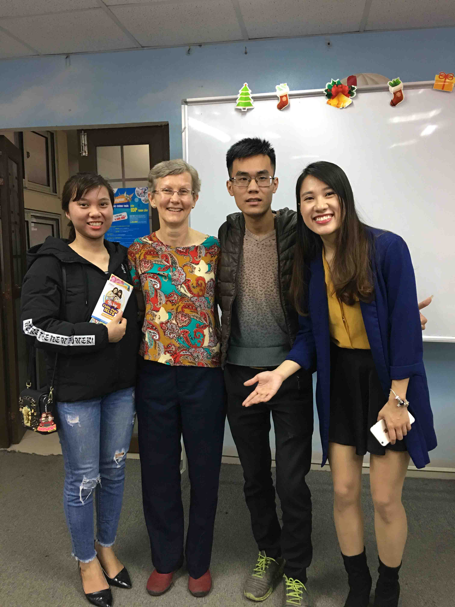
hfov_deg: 48.2
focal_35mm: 29
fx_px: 508
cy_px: 304
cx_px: 228
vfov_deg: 61.7
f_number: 2.2
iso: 80
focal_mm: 4.15
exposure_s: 1/17
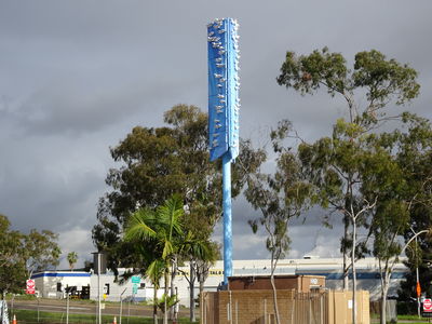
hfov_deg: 25.0
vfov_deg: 18.9
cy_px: 162
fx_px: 973
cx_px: 216
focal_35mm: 78
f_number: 5
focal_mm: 13.26
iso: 80
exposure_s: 1/500
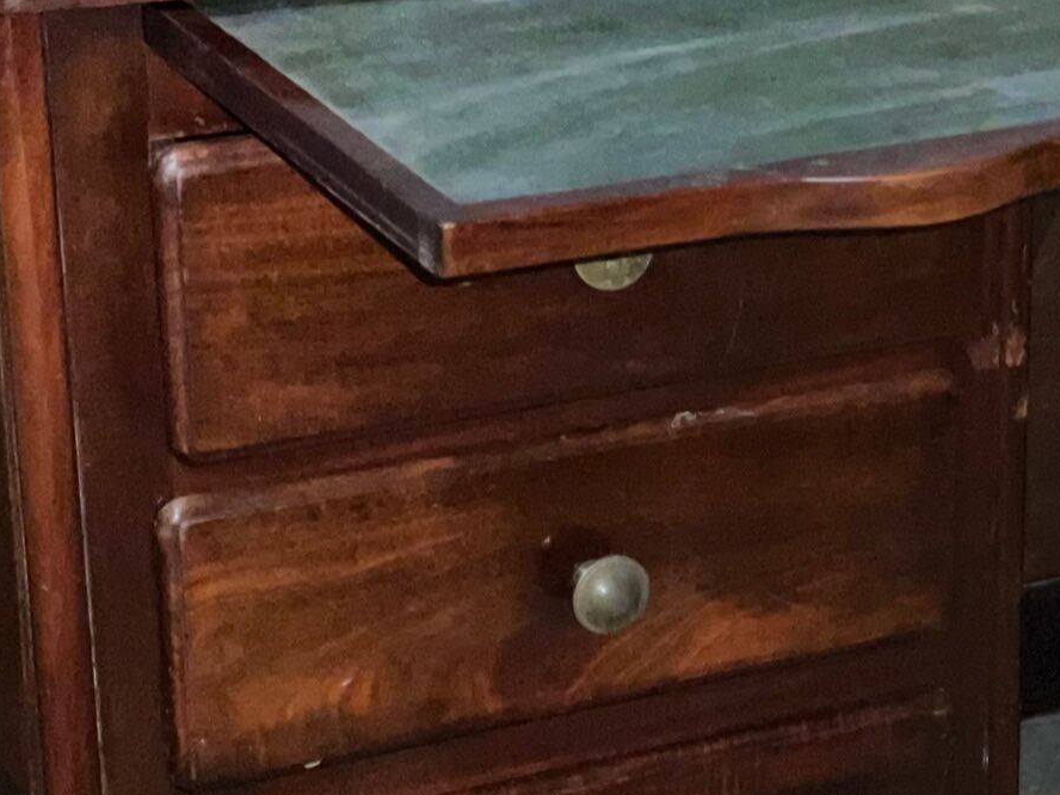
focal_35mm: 120
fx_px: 3675
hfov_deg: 15.9
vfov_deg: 12.3
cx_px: 1181
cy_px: 438
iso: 400
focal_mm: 6
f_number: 2
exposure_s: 1/34
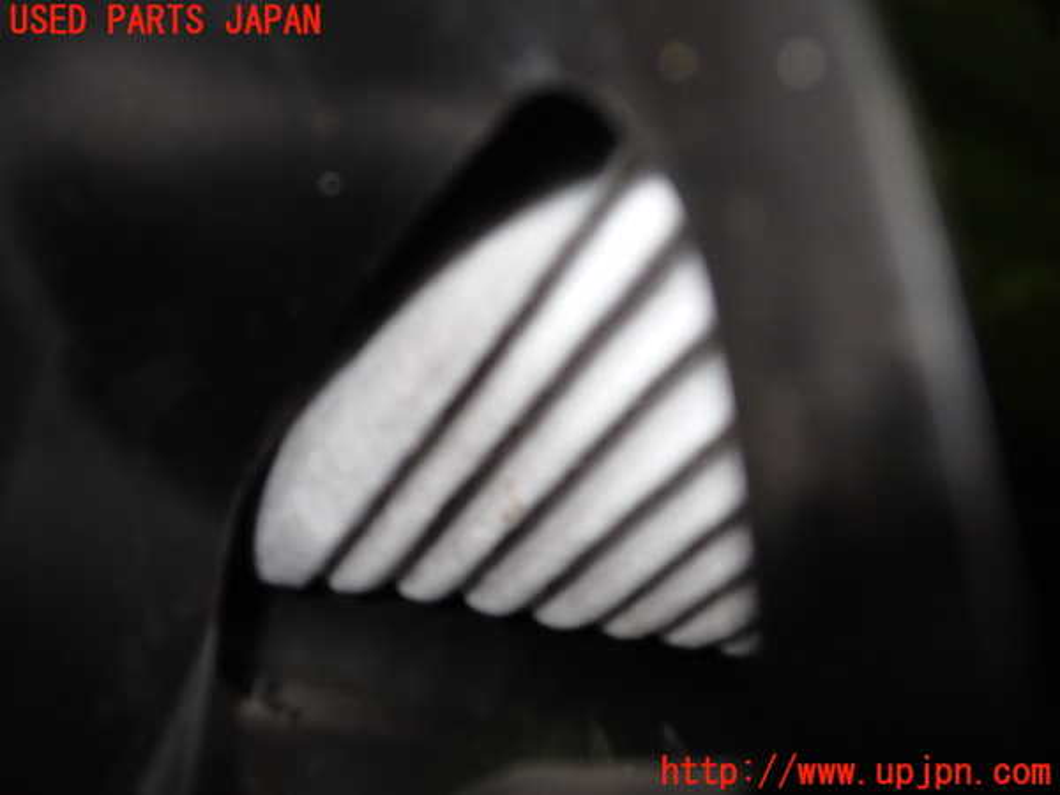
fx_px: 919
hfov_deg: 60.0
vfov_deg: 46.8
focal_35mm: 30
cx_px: 530
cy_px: 398
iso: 200
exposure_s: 1/30
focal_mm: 5.4
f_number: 2.3
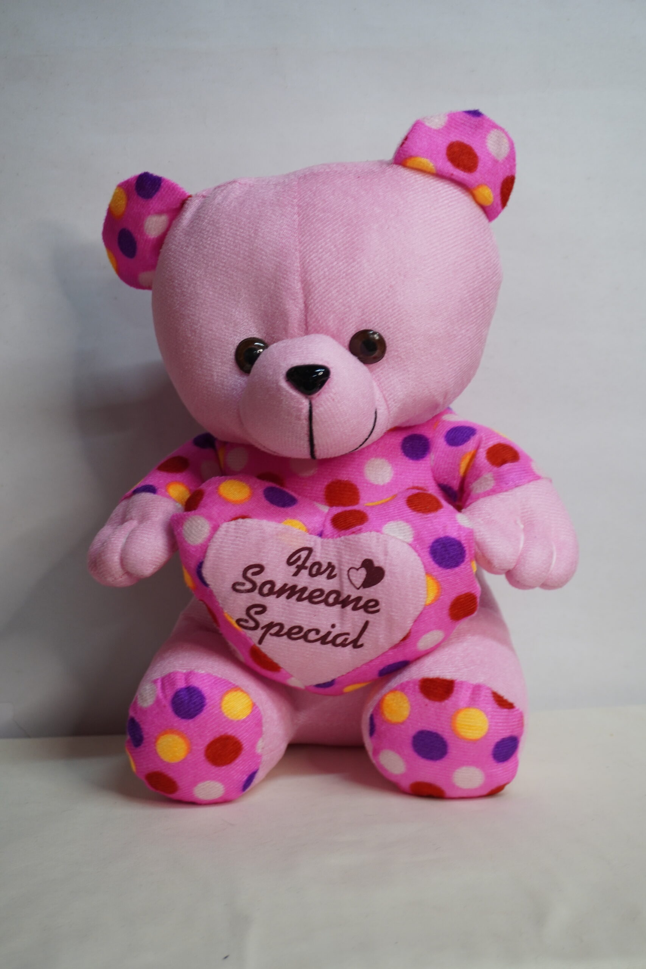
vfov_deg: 42.3
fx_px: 1251
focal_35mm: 46
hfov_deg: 28.9
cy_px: 484
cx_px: 323
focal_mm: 31
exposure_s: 1/20
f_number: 5.6
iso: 320
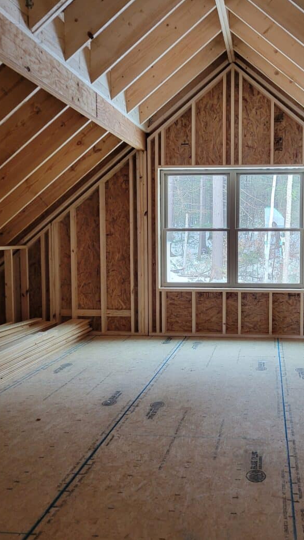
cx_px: 222
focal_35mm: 38
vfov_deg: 52.8
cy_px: 271
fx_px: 545
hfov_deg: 30.7
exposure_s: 1/60
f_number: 1.8
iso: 200
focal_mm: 5.4
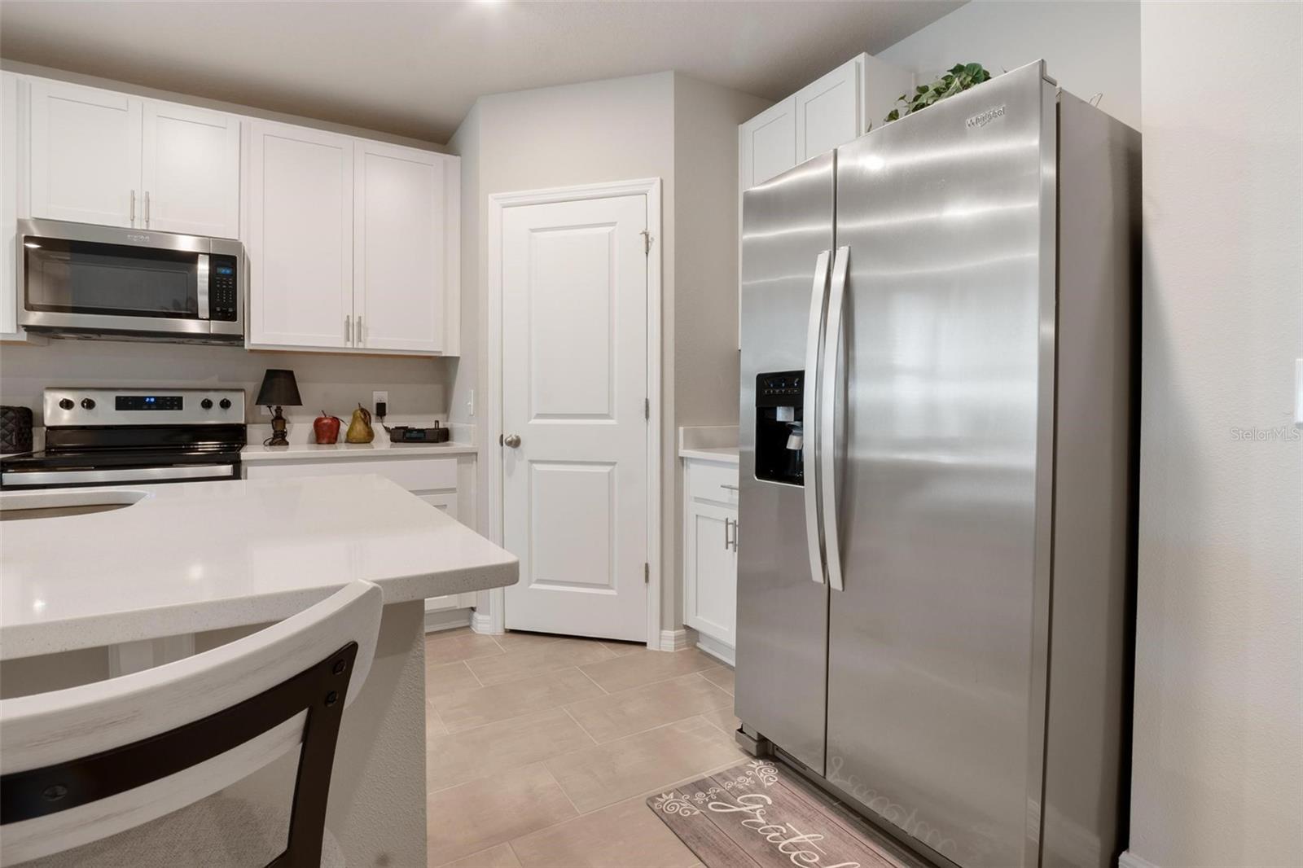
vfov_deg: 73.7
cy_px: 434
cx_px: 652
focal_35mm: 16
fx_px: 579
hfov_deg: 96.7
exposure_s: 2
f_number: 10
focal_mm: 11
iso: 250
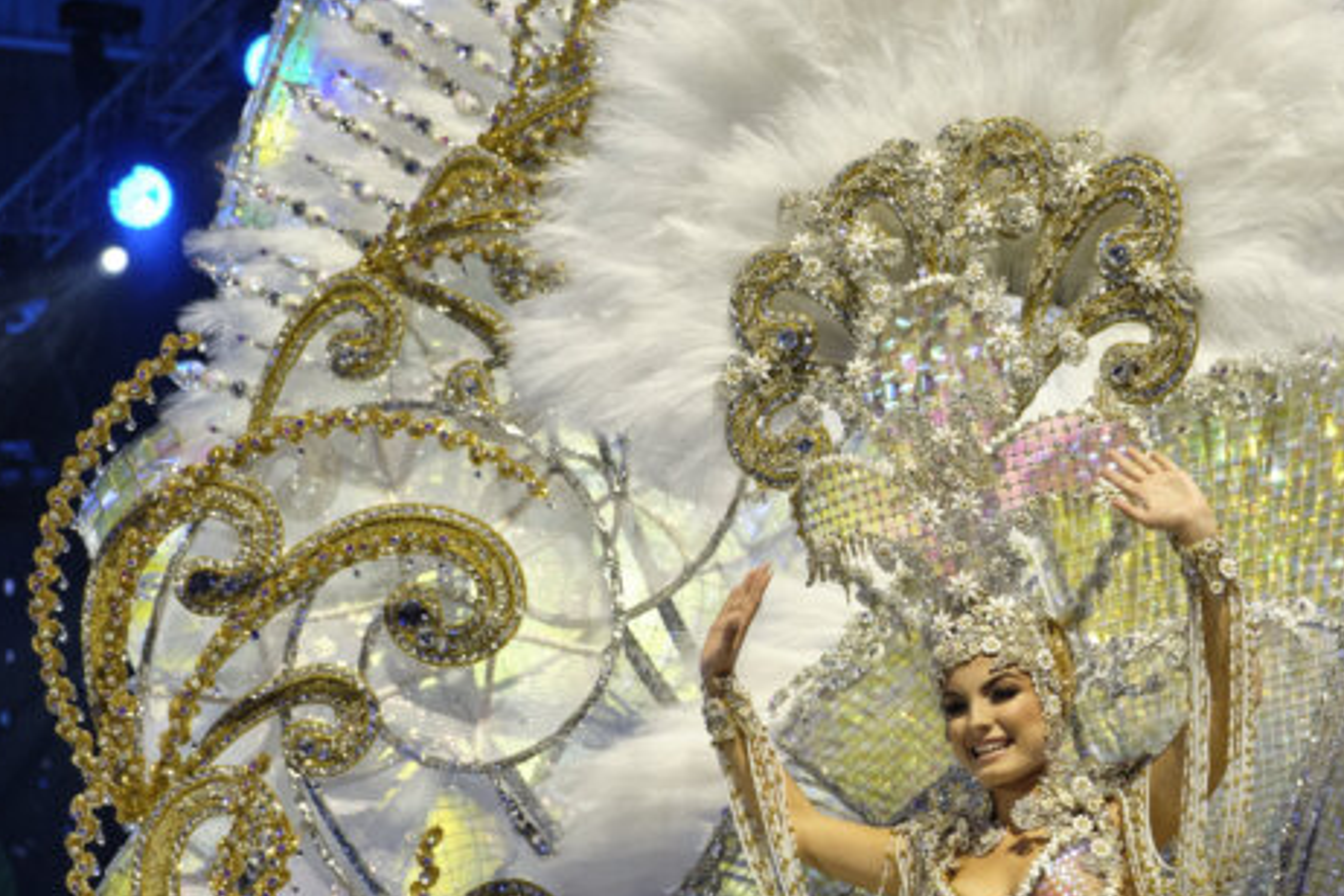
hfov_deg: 15.7
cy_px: 447
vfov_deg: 10.5
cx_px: 960
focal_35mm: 130
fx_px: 4853
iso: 1250
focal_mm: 50
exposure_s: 1/400
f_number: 2.8
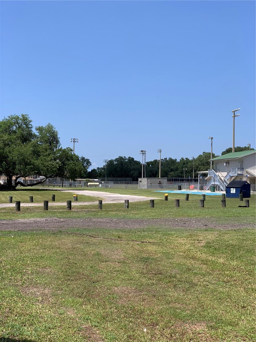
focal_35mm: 52
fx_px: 513
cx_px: 128
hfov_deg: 28.0
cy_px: 171
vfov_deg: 36.8
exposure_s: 1/1170
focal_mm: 6
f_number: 2.4
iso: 16
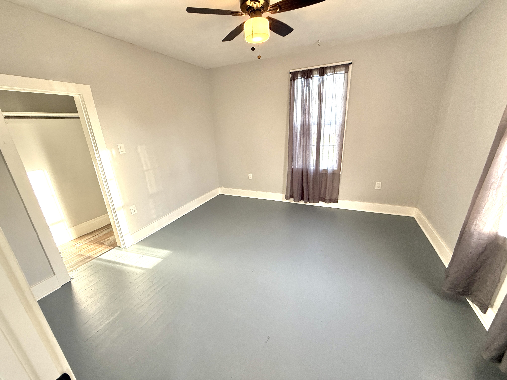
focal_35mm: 14
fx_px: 205
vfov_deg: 85.7
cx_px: 254
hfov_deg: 102.1
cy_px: 190
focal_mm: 2.22
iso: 160
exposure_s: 1/99
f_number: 2.2
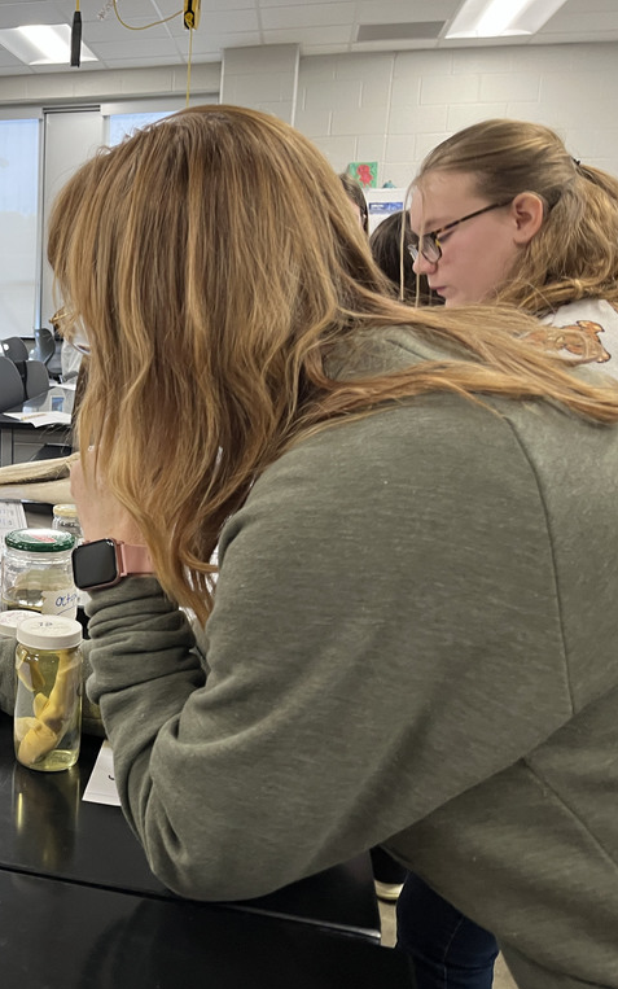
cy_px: 496
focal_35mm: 37
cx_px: -43
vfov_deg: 52.7
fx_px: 997
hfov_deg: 31.1
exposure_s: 1/60
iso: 100
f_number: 1.6
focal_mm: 5.1
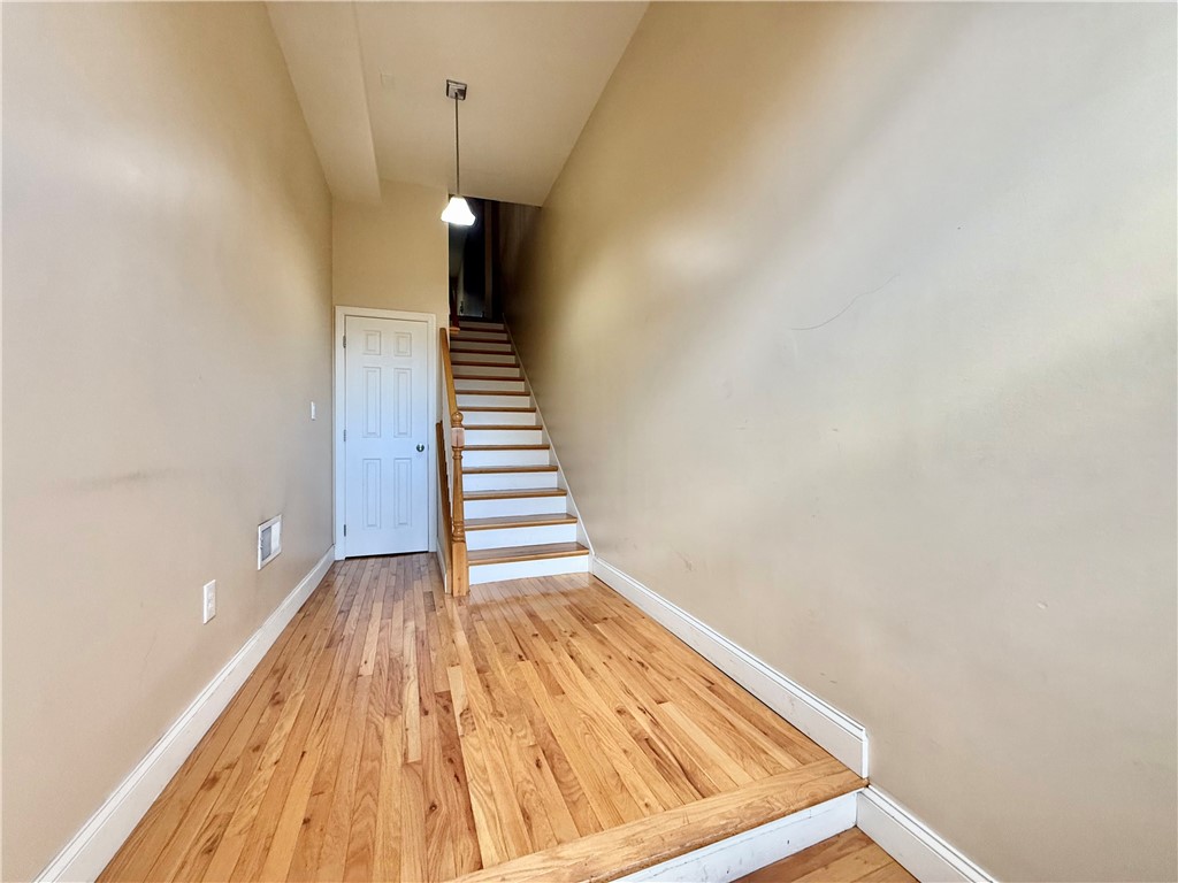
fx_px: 476
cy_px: 442
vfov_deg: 85.7
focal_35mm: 14
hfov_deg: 102.1
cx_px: 589
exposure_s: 1/120
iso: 250
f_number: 2.2
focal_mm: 2.22
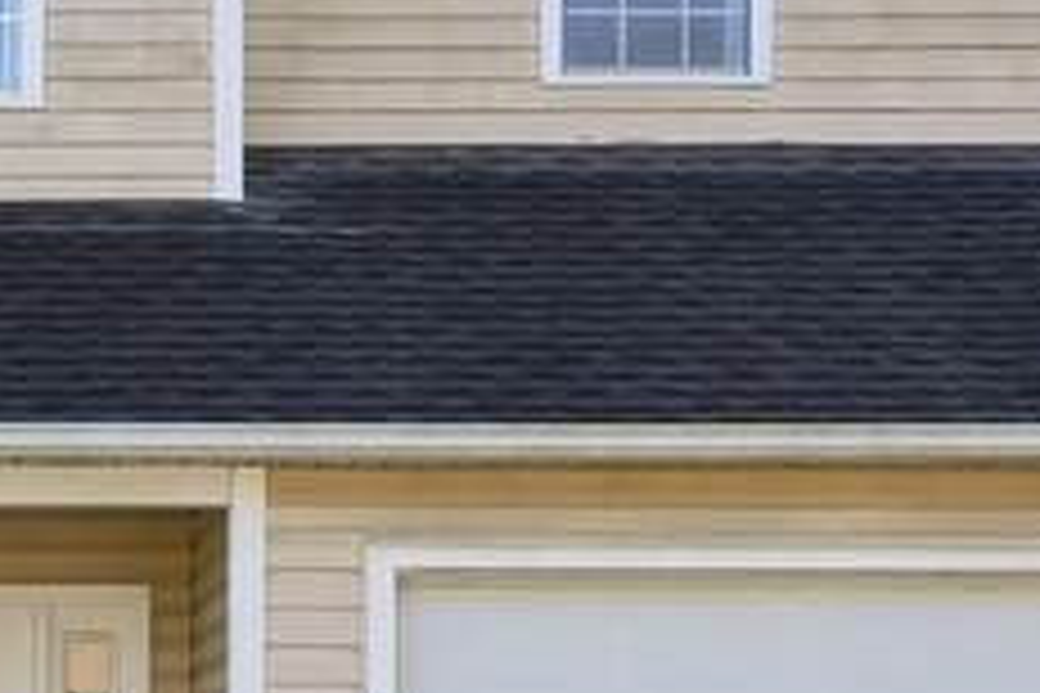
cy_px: 812
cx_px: -153
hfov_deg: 16.2
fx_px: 3524
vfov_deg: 11.0
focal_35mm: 122
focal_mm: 22
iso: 640
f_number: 7.1
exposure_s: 1/640
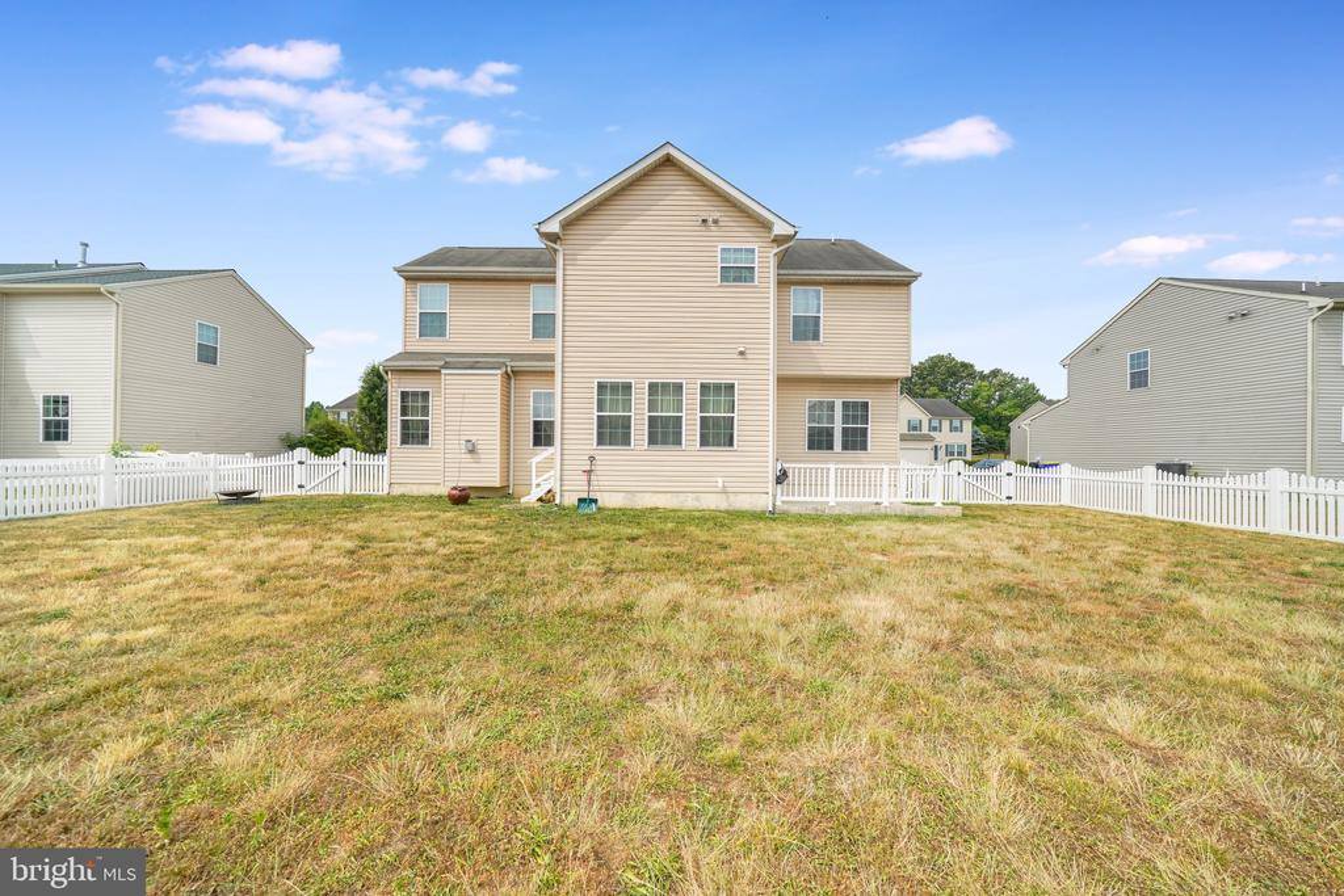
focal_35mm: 12
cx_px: 672
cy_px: 448
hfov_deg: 112.6
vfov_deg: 90.0
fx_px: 448
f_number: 8
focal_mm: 12
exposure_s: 1/320
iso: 100
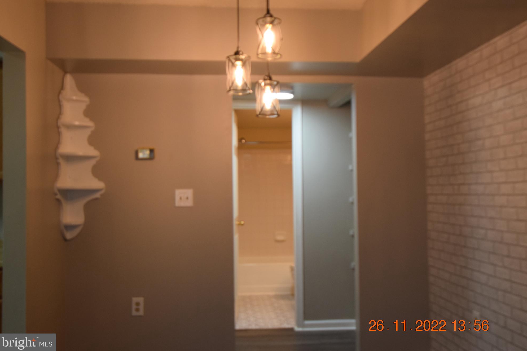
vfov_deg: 38.9
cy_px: 172
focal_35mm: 34
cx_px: 269
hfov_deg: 55.8
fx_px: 498
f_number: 5
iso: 800
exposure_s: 1/100
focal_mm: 22
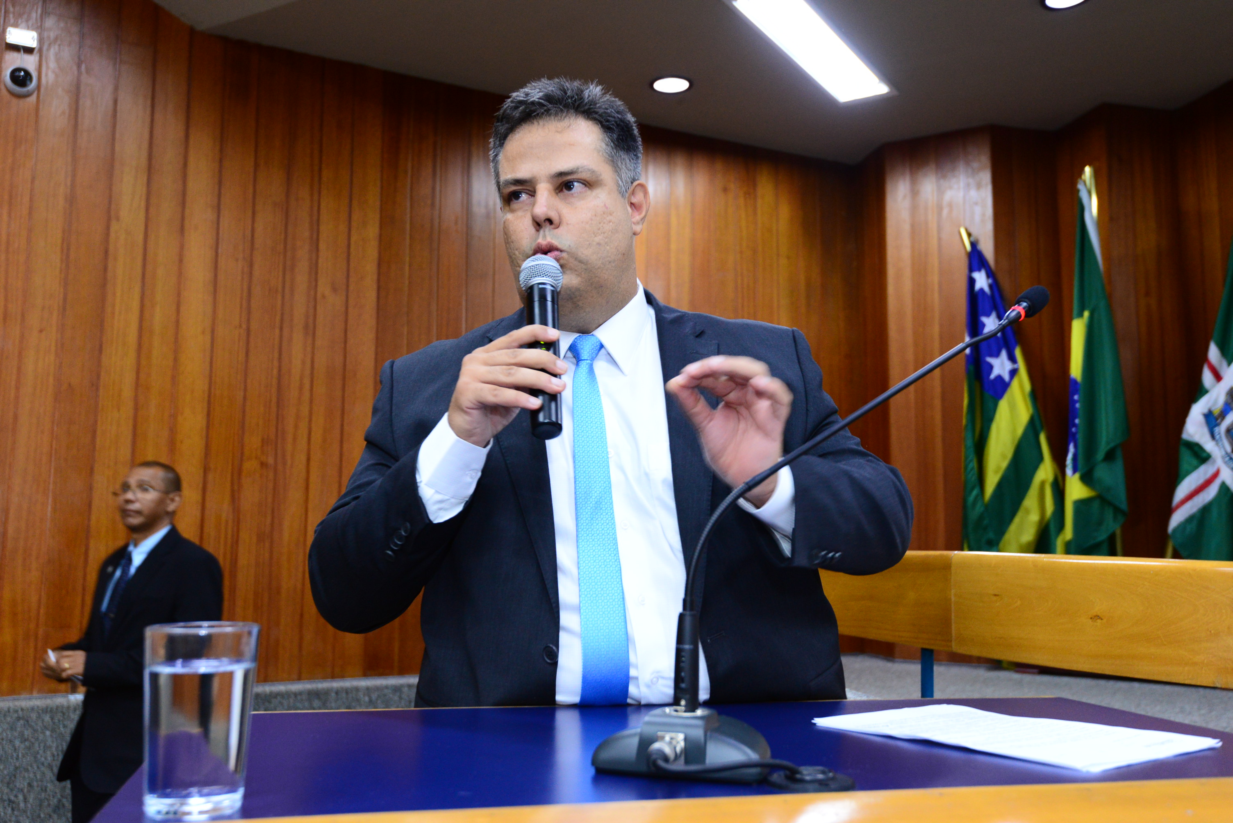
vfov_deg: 37.9
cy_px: 412
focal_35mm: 35
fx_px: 1199
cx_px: 616
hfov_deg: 54.4
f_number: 5
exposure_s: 1/60
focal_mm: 35
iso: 2500
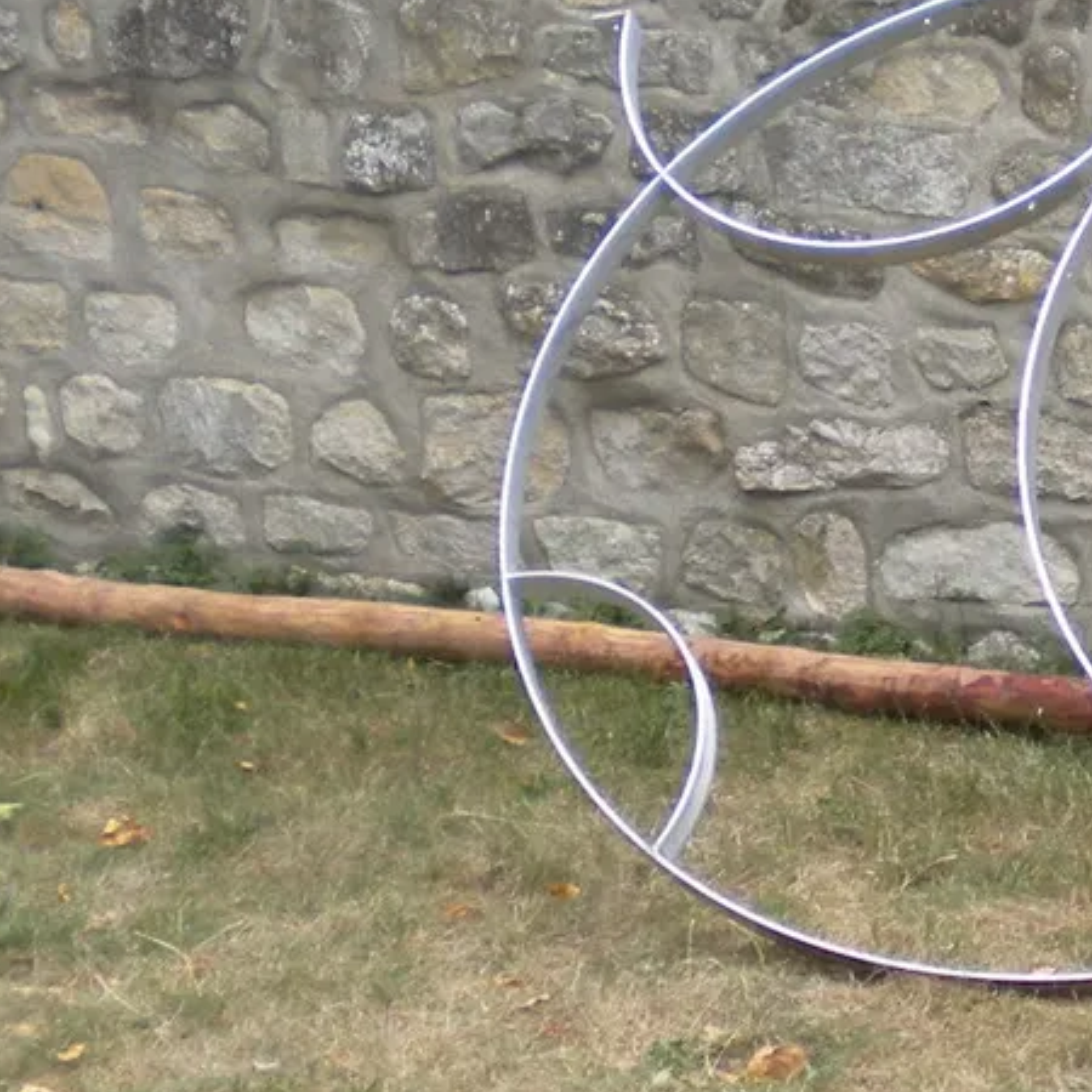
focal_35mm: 110
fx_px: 3926
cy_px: 456
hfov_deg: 15.5
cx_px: 1165
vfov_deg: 15.8
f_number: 3.1
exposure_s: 1/249
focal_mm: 6.3
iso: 80
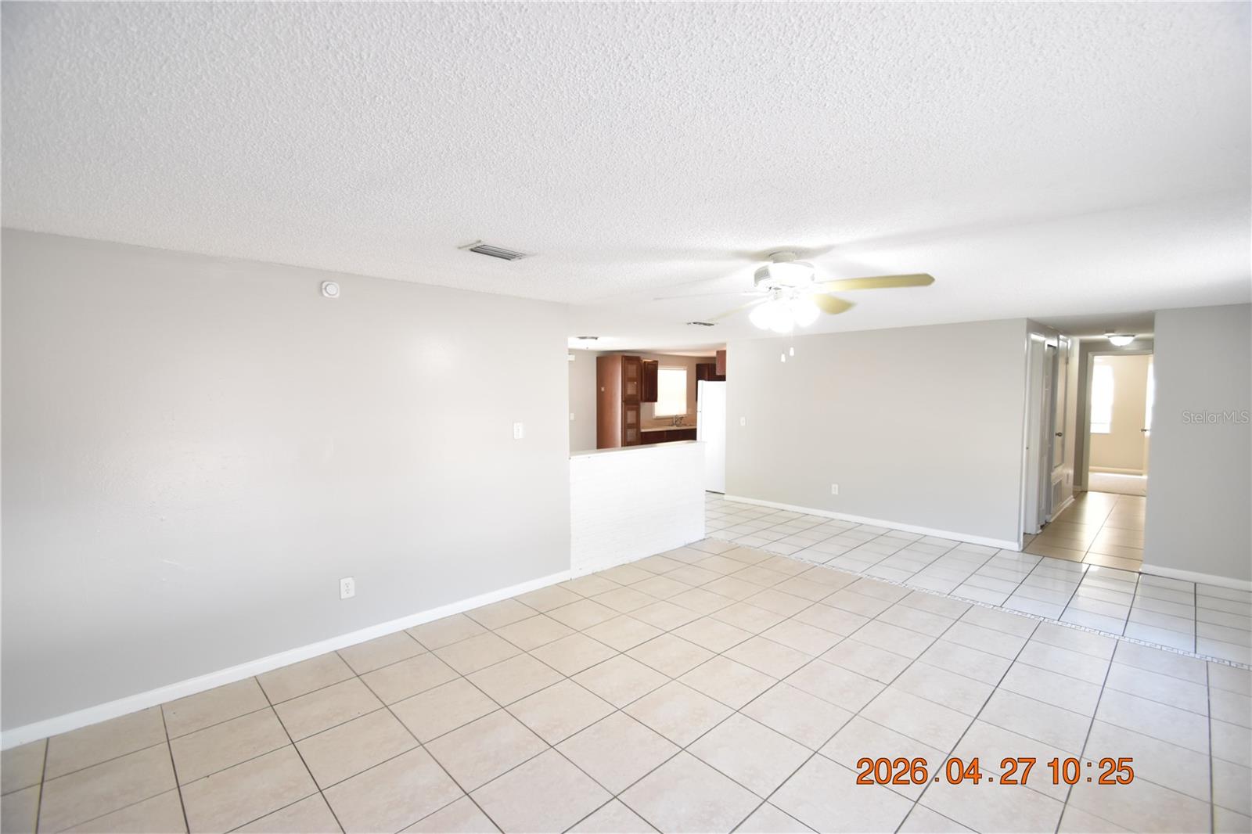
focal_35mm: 15
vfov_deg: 77.3
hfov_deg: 100.4
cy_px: 417
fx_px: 522
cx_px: 626
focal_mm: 10
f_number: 3.5
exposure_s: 1/60
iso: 800
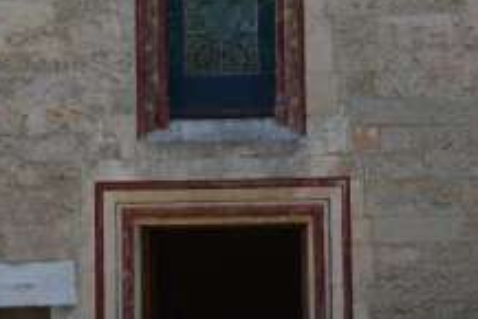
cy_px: 191
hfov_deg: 19.1
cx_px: 258
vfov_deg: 12.8
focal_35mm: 107
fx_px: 1422
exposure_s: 1/160
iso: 100
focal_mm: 29
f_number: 4
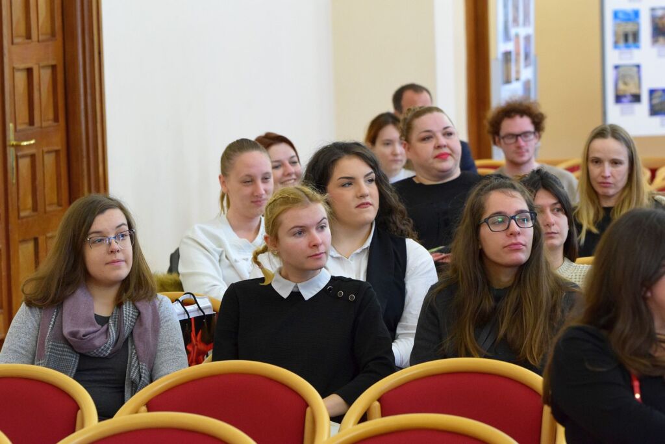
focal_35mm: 180
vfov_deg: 7.6
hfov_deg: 11.4
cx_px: 332
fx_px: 3325
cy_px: 222
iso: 3200
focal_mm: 120
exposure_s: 1/80
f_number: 5
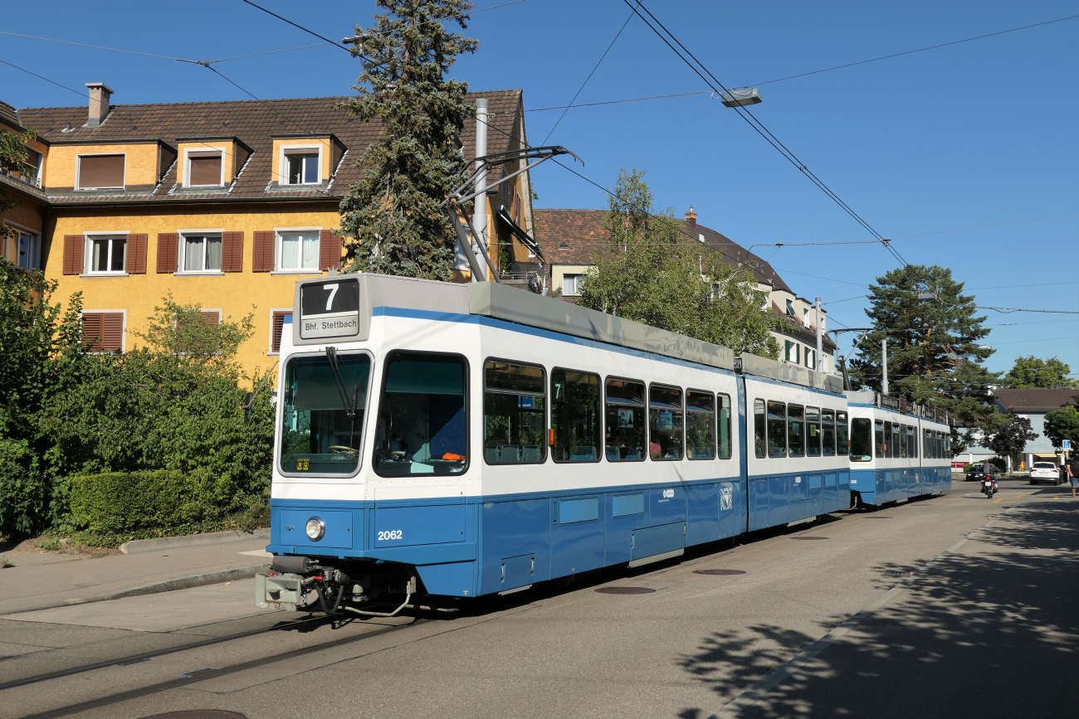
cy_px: 360
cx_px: 540
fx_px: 929
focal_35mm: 31
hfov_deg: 60.3
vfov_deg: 42.3
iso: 125
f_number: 4.5
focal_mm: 11.5
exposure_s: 1/1000
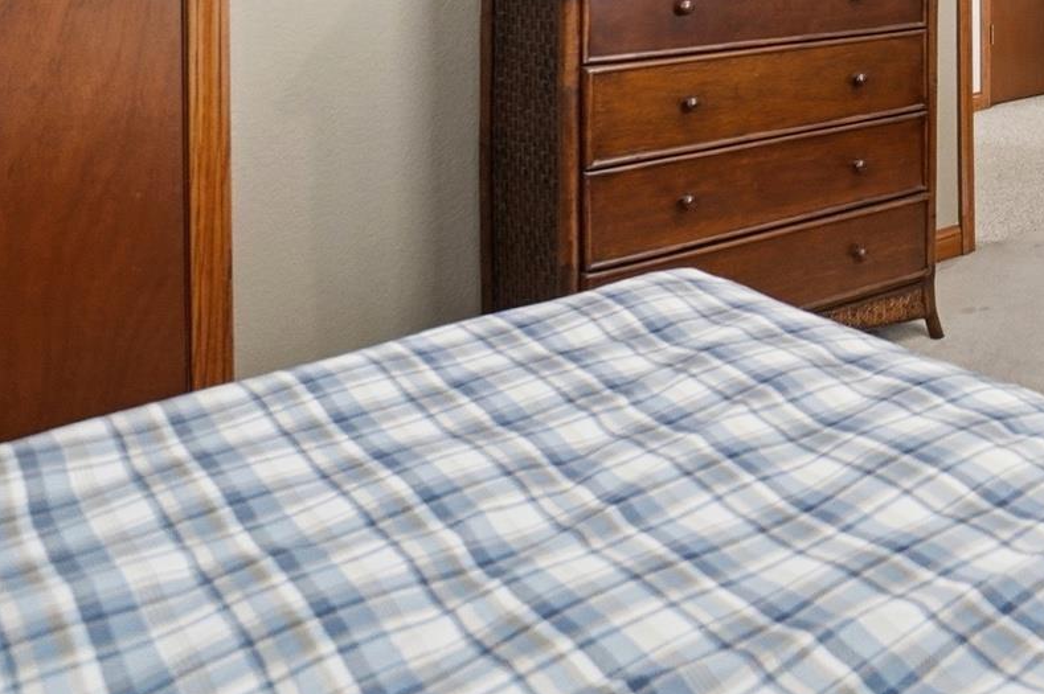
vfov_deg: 30.2
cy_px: -126
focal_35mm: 38
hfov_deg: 39.5
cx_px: 1195
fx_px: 1101
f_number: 4
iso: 100
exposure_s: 1/100
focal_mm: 10
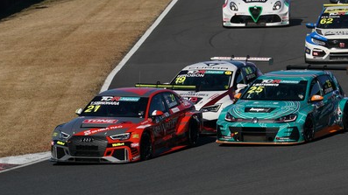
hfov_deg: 3.4
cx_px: 280
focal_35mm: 636
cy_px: 13
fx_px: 5867
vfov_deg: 1.9
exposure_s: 1/800
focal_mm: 335
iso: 200
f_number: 10
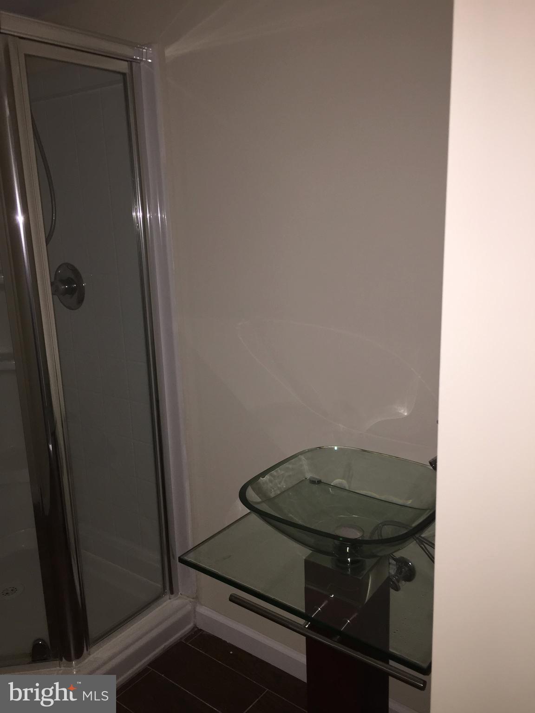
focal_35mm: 29
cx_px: 268
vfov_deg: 61.7
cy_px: 356
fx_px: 598
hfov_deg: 48.2
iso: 64
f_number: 2.2
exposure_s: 1/16
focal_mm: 4.15
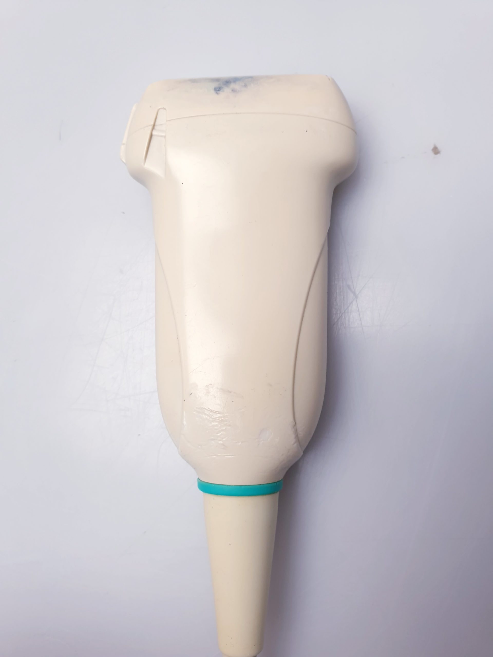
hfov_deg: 53.1
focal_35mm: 26
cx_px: 246
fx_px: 494
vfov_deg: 67.3
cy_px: 328
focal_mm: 4.3
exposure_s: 1/50
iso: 50
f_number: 2.4
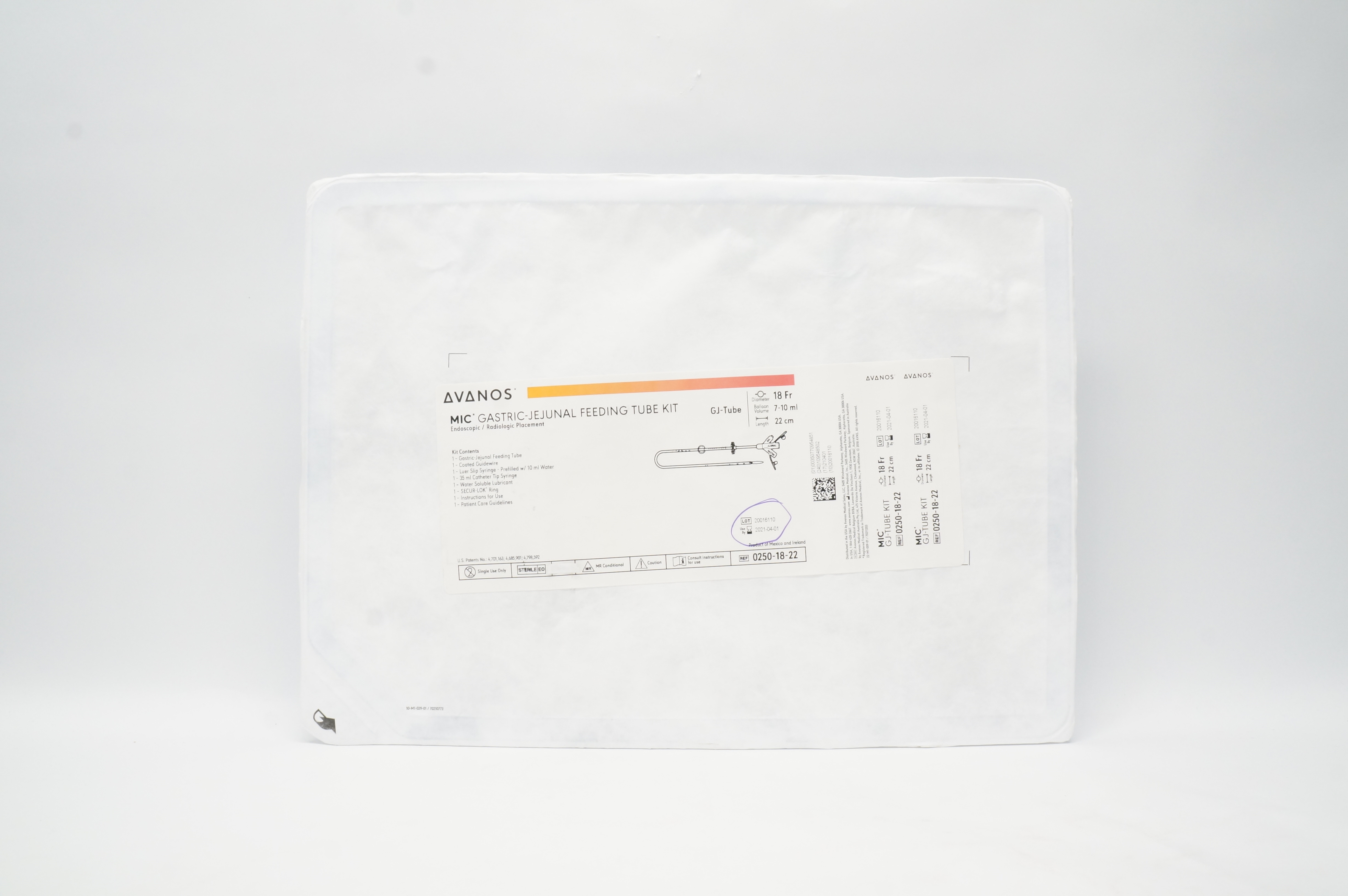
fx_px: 1010
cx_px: 674
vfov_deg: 47.8
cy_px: 448
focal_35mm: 27
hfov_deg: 67.4
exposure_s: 1/20
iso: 800
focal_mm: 18
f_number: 11
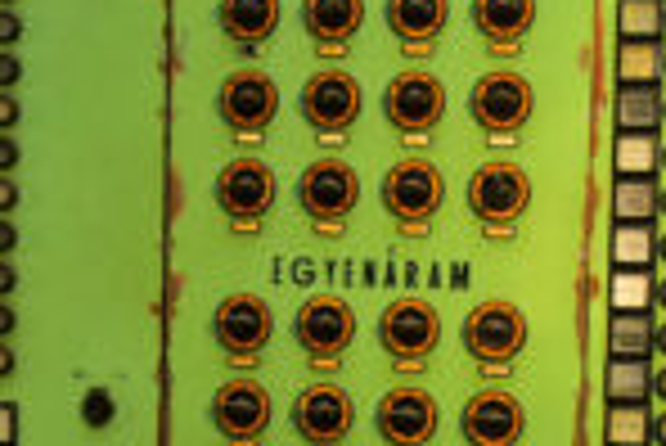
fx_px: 3000
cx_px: 158
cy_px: 518
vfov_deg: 8.4
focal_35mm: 162
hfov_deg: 12.6
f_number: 8
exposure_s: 1/60
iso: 500
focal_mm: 40
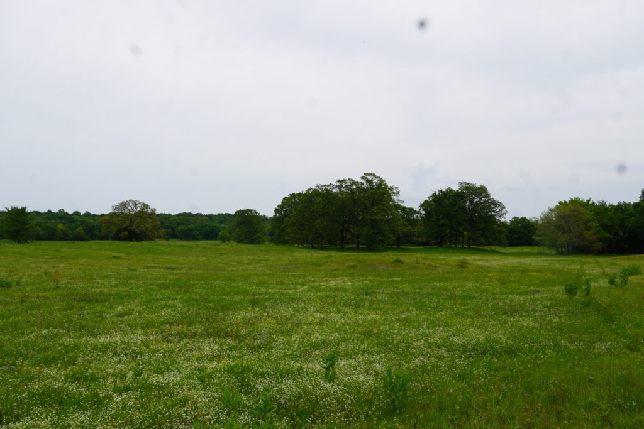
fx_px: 617
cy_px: 214
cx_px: 322
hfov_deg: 55.1
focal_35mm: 34
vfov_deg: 38.4
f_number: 10
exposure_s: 1/200
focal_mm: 23
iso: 100
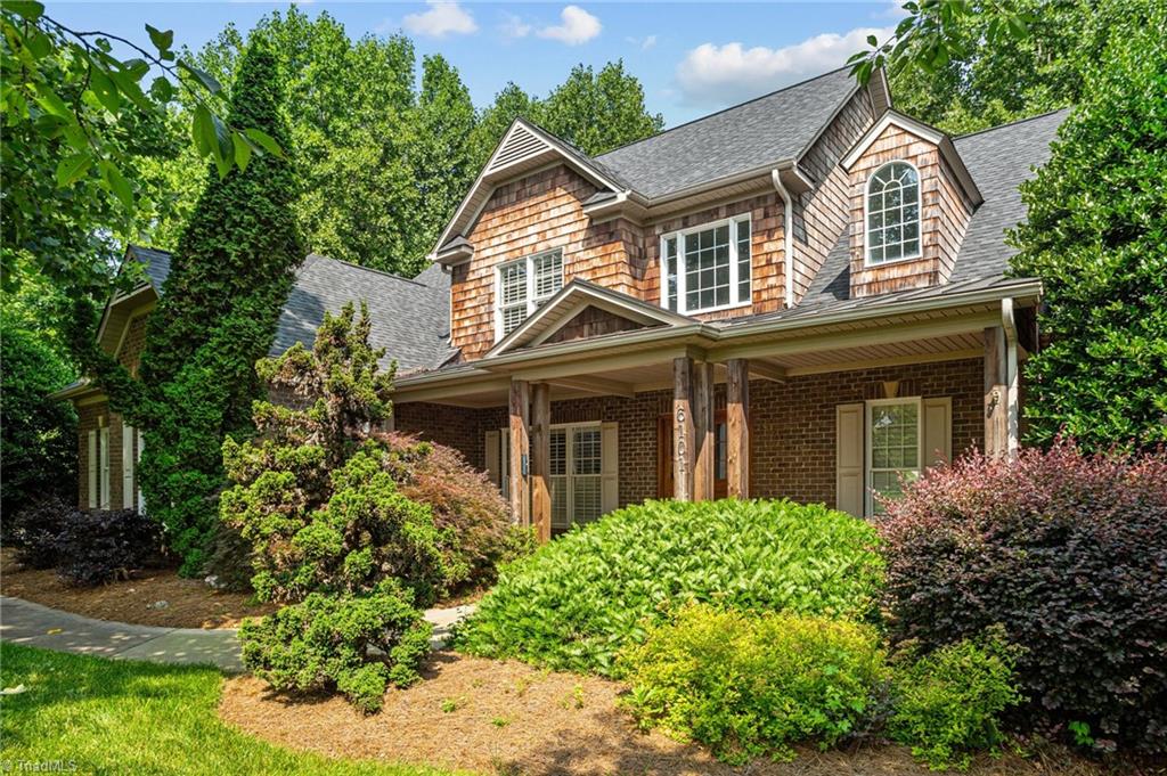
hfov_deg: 81.2
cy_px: 388
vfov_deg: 59.4
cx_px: 584
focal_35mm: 21
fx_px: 680
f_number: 8
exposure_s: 1/200
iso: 200
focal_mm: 21
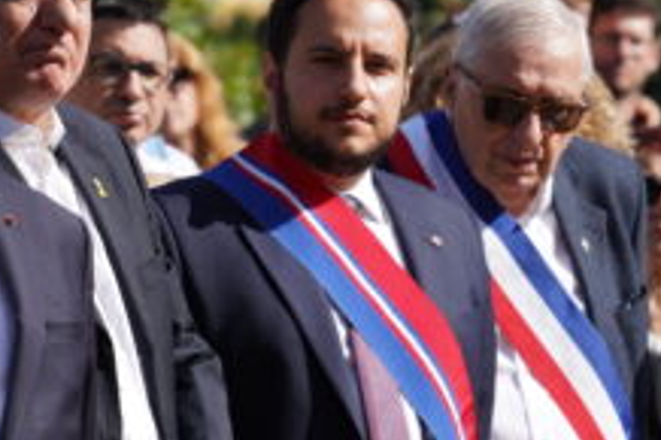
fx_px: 6036
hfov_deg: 6.3
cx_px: 218
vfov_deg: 4.2
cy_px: 190
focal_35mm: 329
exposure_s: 1/6400
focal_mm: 179
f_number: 6.3
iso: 2000
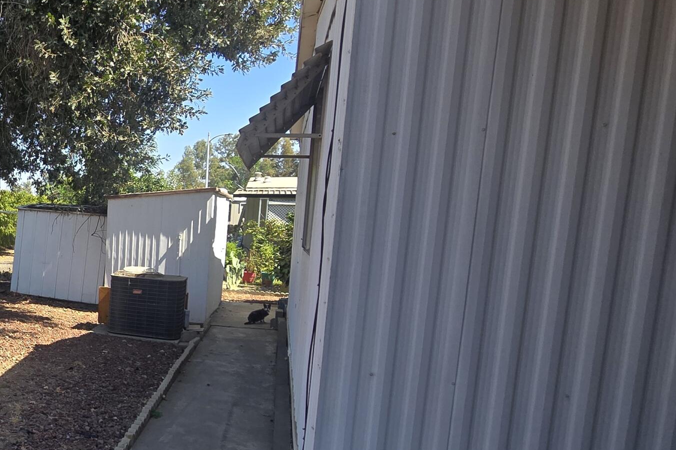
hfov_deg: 47.1
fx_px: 563
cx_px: -50
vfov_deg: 43.0
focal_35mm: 30
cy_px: 299
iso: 50
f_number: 2.2
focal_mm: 2.2
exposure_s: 1/832
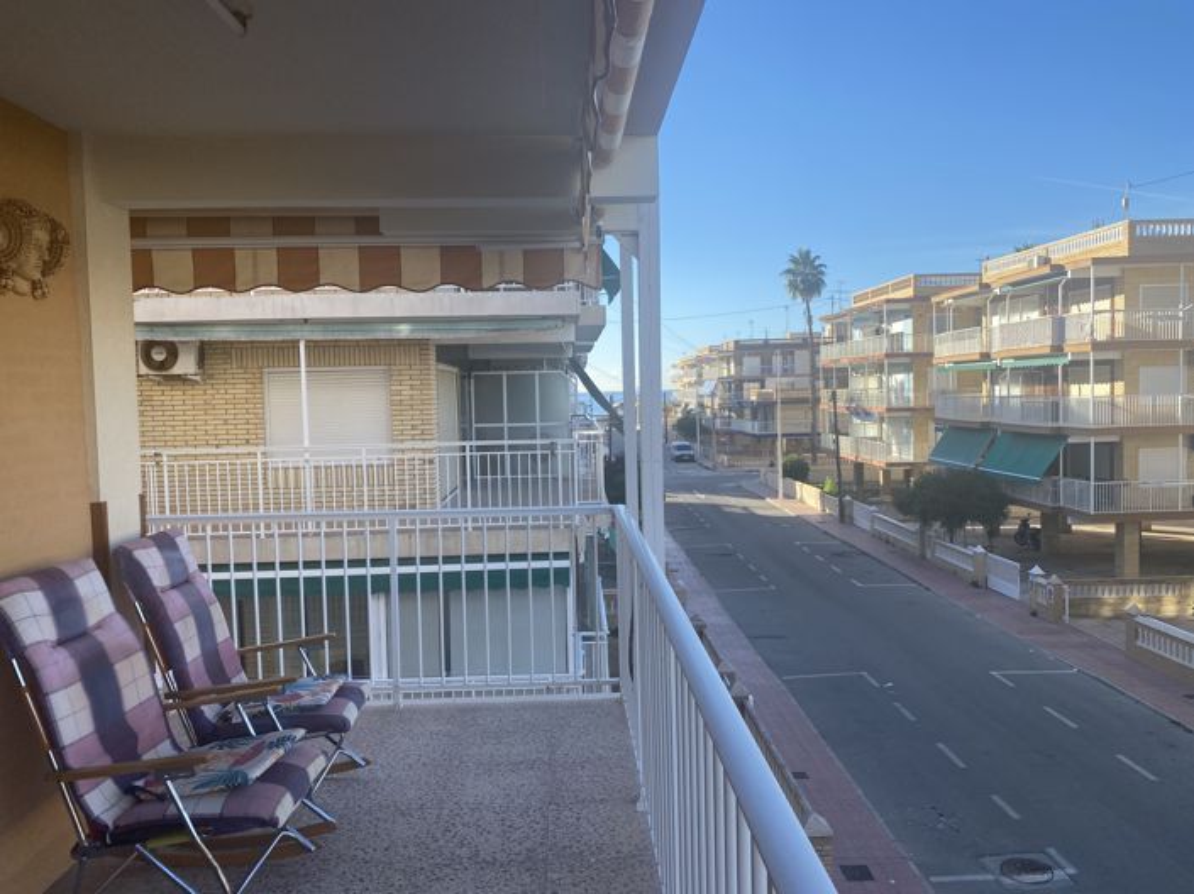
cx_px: 597
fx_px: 896
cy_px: 447
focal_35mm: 26
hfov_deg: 67.3
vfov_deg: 53.0
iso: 32
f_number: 1.8
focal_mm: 4.25
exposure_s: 1/1245
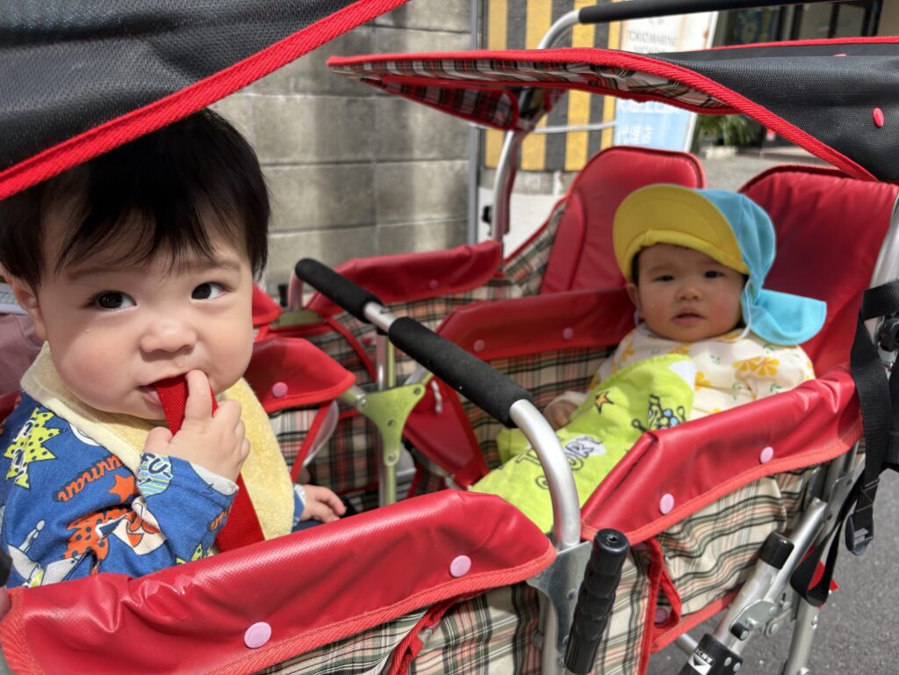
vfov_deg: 53.1
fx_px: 675
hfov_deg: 67.3
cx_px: 450
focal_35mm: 26
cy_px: 338
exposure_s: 1/1196
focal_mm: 5.96
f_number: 1.6
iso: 50
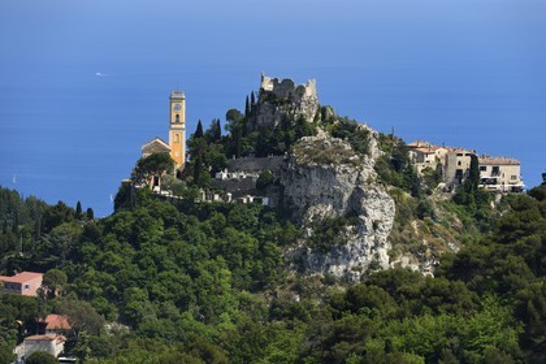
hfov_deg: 10.3
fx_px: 3033
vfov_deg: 6.9
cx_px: 273
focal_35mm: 200
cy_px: 182
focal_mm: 200
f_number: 8
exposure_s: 1/500
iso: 200
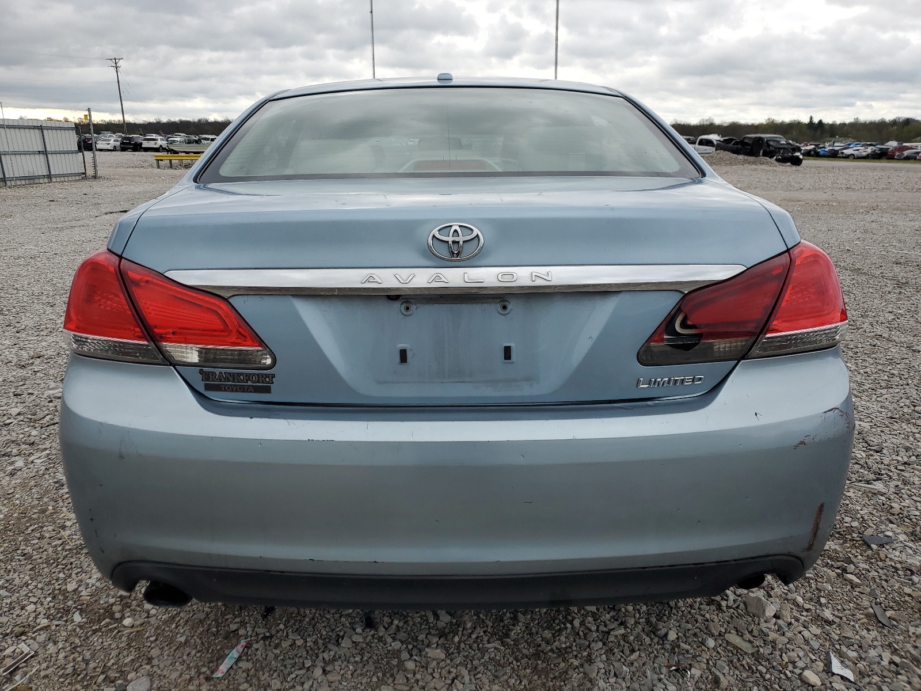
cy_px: 346
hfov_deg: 67.3
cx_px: 460
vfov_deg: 53.1
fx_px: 692
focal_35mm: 26
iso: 50
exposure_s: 1/909
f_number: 1.5
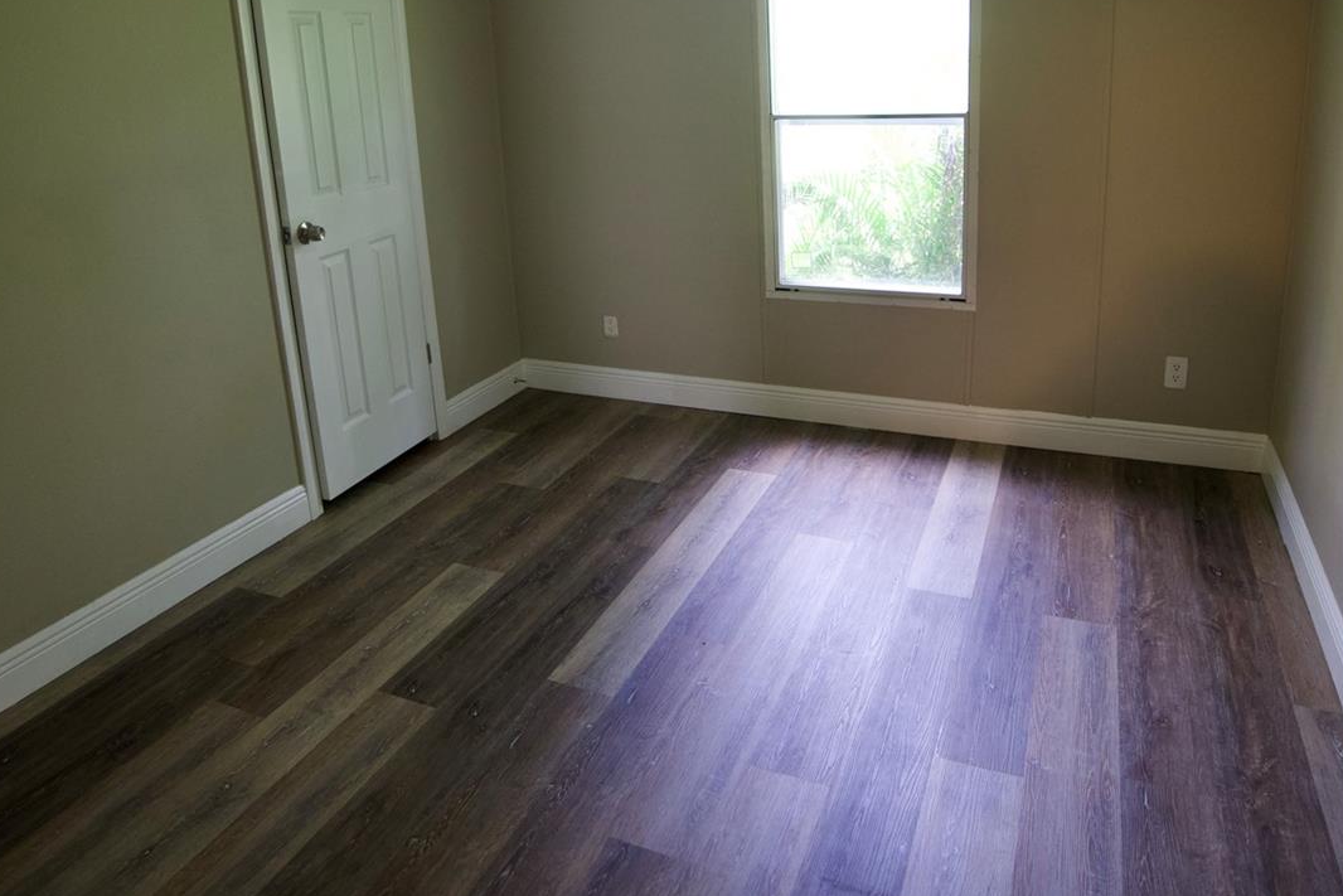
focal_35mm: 24
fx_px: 895
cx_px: 709
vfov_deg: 51.4
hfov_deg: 73.7
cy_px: 251
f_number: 3.2
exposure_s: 1/160
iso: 1600
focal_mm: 16
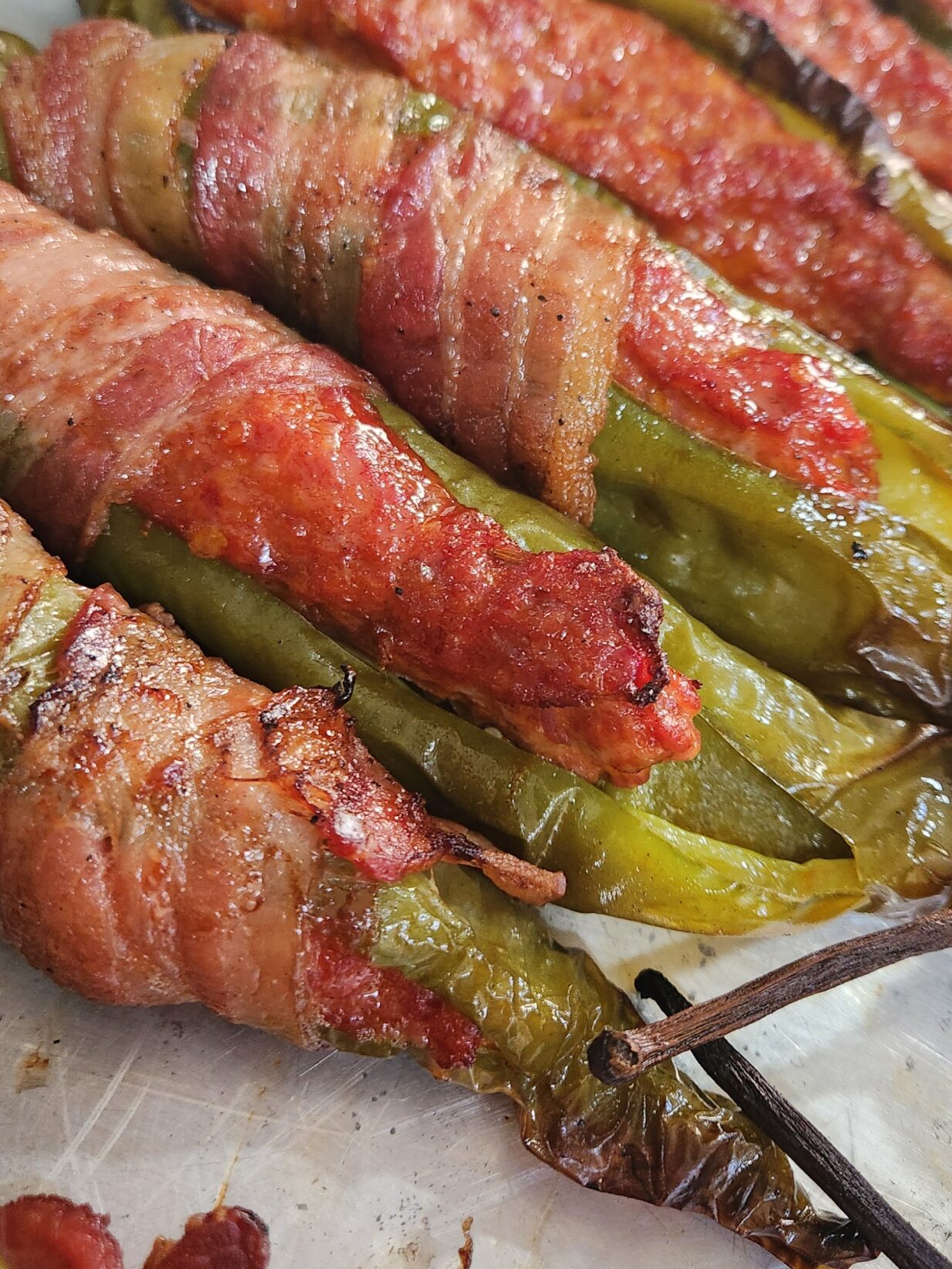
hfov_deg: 39.6
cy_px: 515
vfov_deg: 51.1
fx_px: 1320
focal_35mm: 36
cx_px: 520
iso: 640
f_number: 1.8
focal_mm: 5.4
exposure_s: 1/120
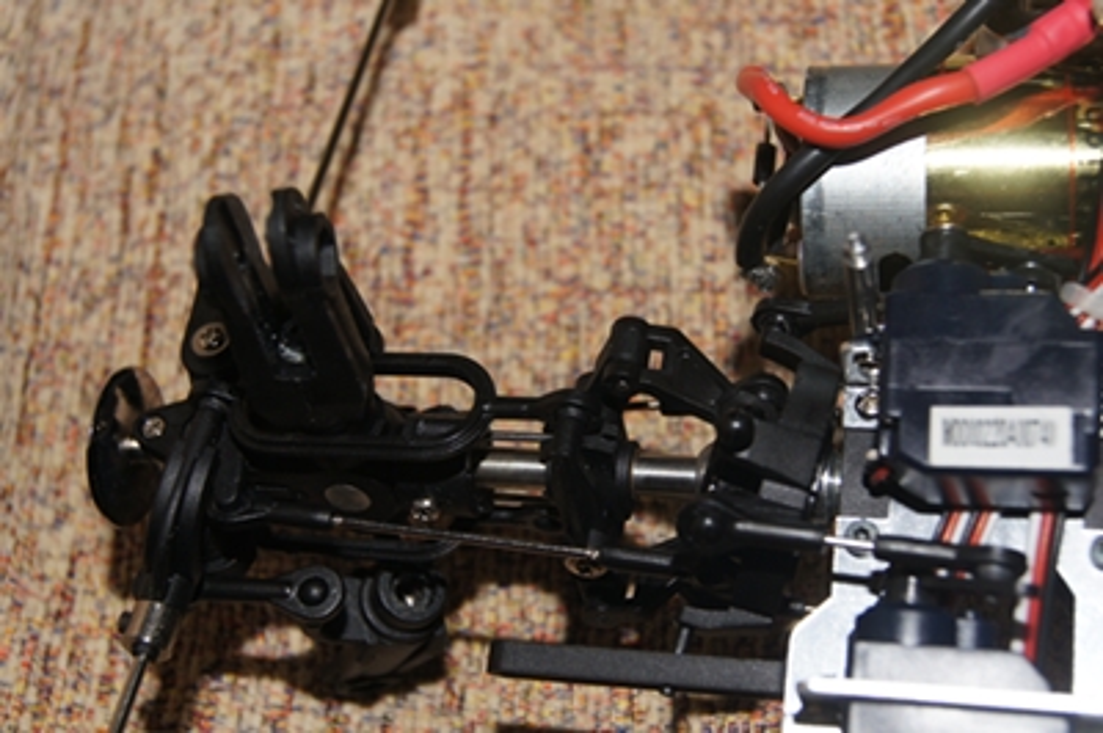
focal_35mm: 52
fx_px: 1607
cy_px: 366
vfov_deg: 25.7
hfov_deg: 37.9
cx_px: 552
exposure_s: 1/60
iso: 320
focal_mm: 35
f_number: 8
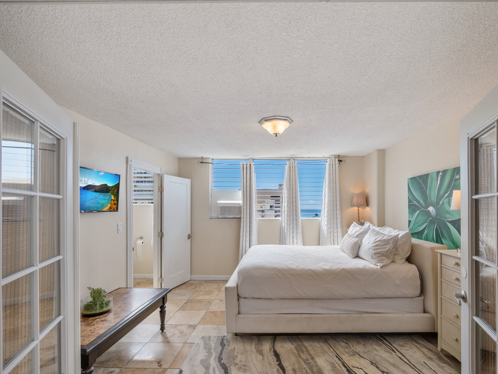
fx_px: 230
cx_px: 270
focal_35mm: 16
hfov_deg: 94.3
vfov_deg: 77.9
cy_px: 208
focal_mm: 7
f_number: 4
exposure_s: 1/1600
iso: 200
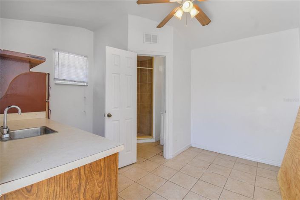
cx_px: 150
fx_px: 125
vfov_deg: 77.2
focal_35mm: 15
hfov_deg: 100.4
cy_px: 100
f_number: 7.1
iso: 100
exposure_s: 1/15
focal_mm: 10
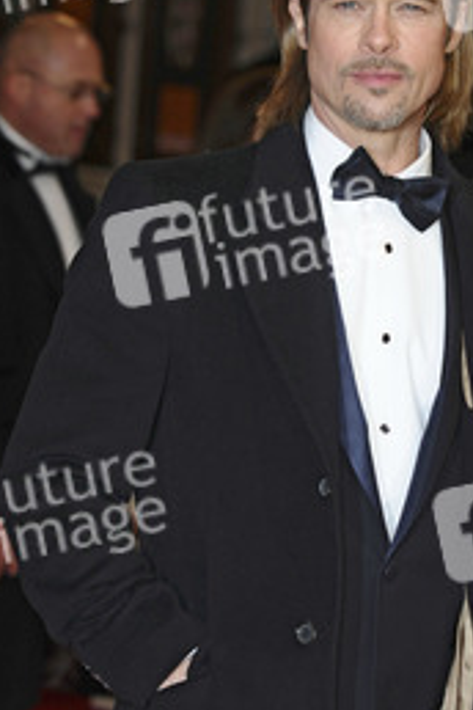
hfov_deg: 6.4
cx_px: 326
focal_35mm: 214
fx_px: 4217
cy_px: 380
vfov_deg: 9.6
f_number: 4.5
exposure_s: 1/200
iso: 320
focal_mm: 92
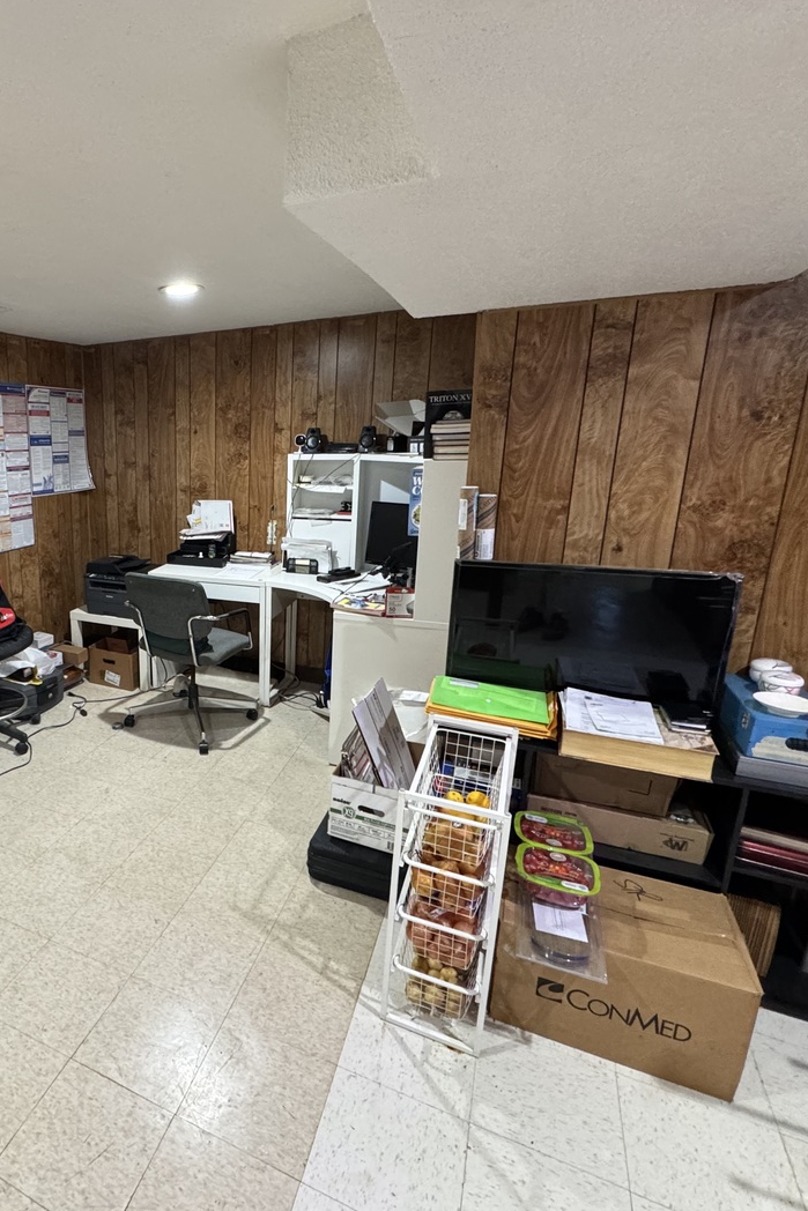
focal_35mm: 20
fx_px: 673
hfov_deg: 56.8
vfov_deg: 84.0
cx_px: 147
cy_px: 600
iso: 500
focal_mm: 2.22
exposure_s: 1/60
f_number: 2.2
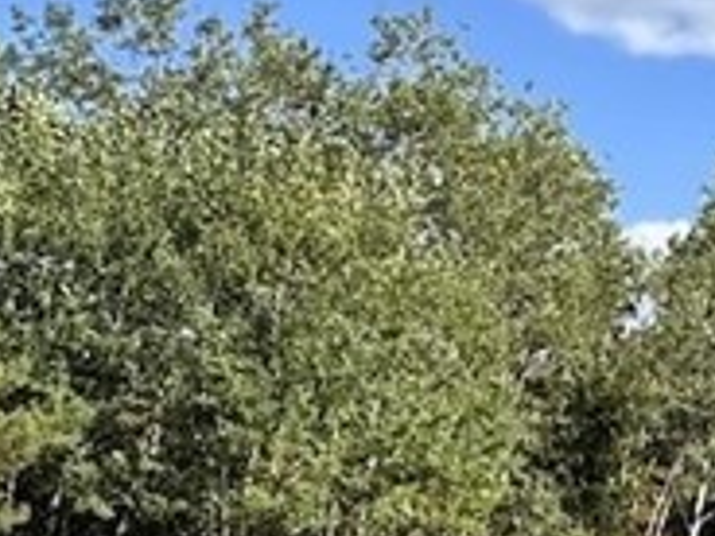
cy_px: 385
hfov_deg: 21.4
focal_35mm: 78
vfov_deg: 18.8
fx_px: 1611
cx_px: 1045
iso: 50
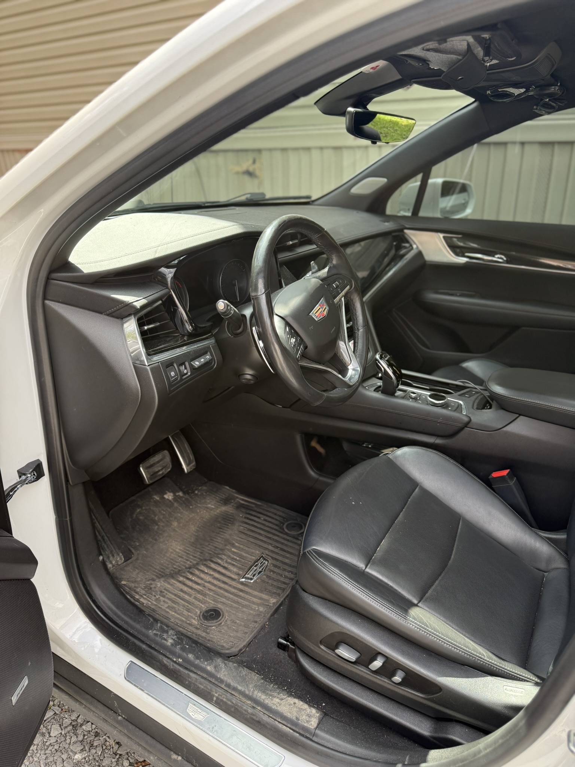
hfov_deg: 56.8
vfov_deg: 71.6
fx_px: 532
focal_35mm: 24
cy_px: 384
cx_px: 288
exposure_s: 1/397
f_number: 1.78
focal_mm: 6.76
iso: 100
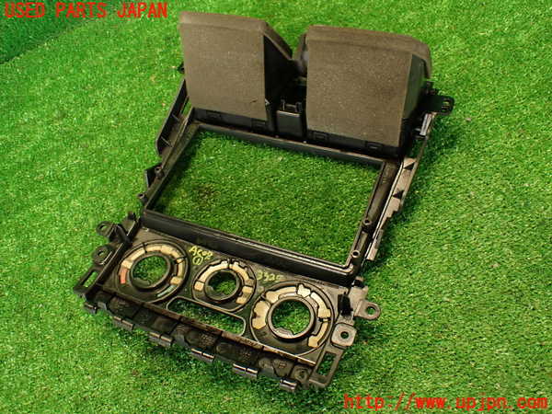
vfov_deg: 46.8
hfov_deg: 60.0
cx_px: 276
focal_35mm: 30
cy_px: 207
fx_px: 478
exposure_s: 1/30
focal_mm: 5.4
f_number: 2.3
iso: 320
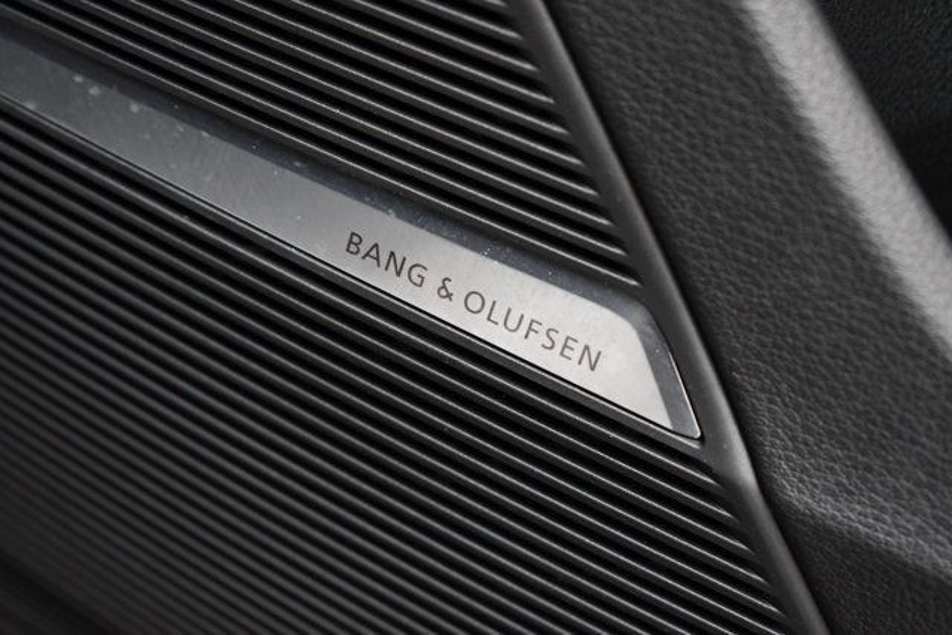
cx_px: 476
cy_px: 318
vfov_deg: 16.7
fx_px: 2169
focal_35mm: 82
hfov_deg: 24.8
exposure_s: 1/125
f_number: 5.6
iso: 2200
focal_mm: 55
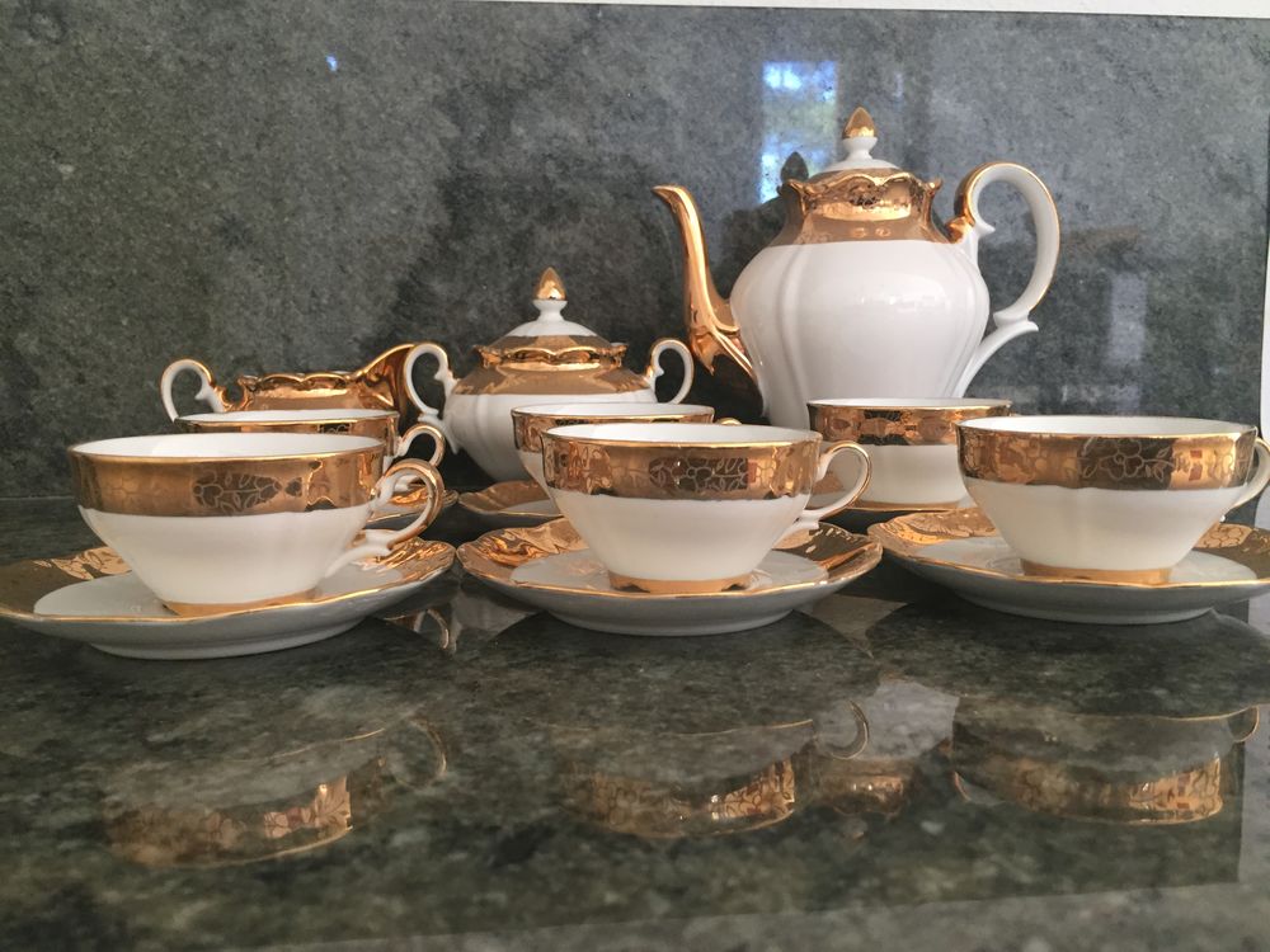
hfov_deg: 61.7
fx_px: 1064
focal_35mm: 29
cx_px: 635
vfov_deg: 48.2
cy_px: 476
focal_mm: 4.15
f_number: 2.2
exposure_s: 1/33
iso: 160
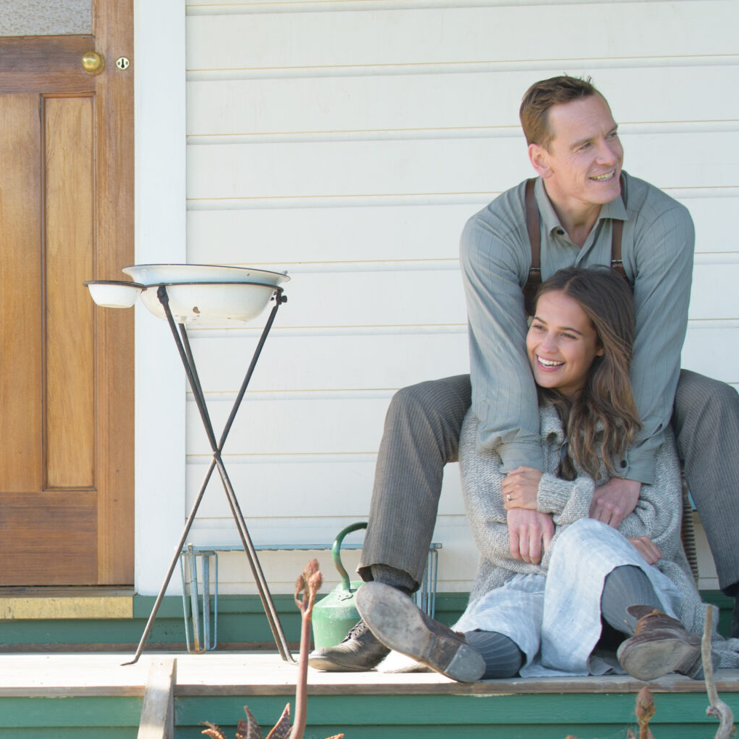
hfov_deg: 11.5
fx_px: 3623
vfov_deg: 11.6
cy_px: 550
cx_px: 33
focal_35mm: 150
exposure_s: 1/400
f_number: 5
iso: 400
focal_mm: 70
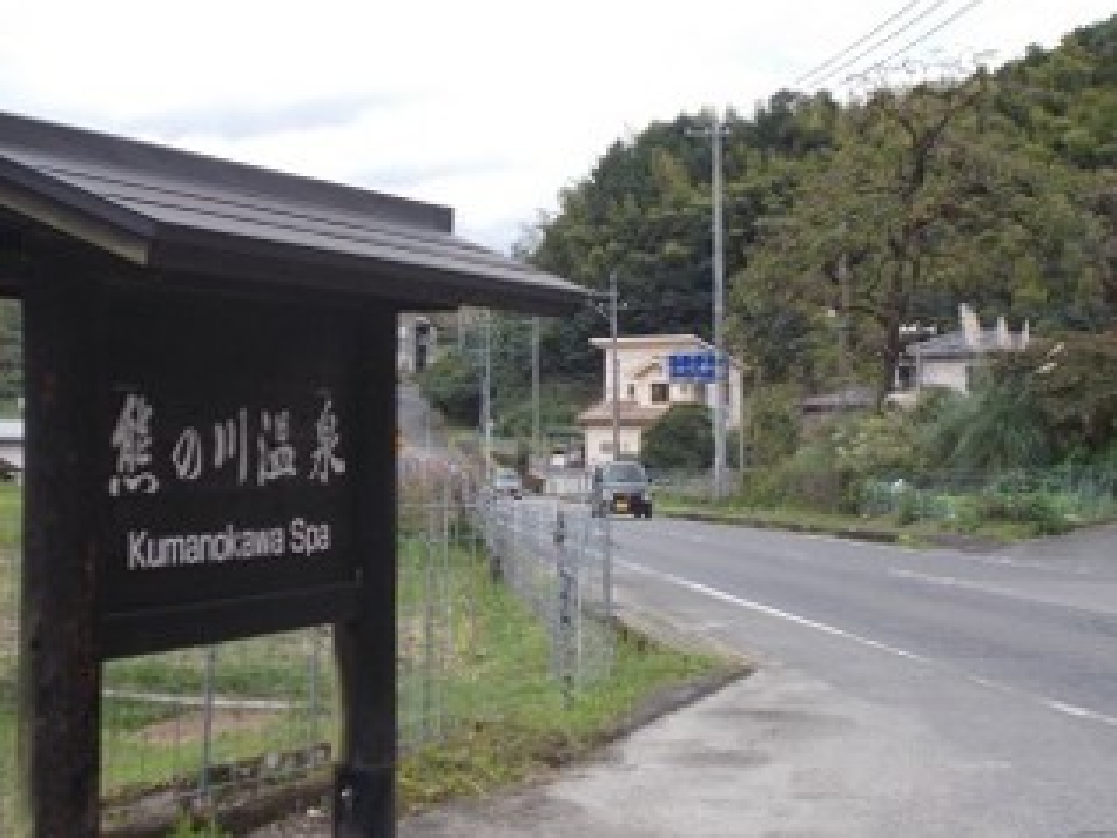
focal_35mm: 71
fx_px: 2292
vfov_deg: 20.7
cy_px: 349
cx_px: 395
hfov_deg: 27.3
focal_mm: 9
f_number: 4.5
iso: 80
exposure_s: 1/100
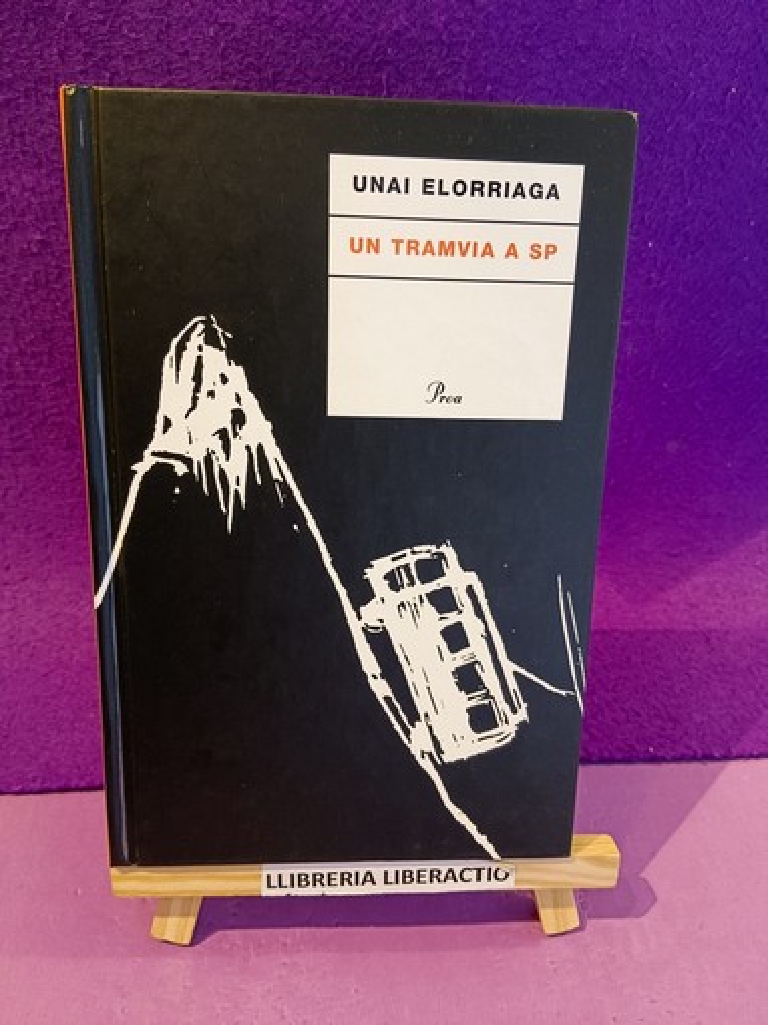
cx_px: 384
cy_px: 512
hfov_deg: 53.0
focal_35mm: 26
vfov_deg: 67.3
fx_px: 770
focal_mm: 3.96
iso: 1065
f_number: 1.8
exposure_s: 1/50
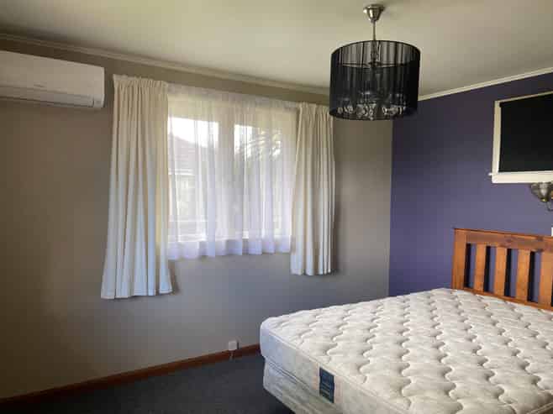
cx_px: 276
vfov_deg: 53.0
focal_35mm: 26
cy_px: 207
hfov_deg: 67.3
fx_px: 415
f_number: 1.8
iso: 125
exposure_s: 1/121
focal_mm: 4.25
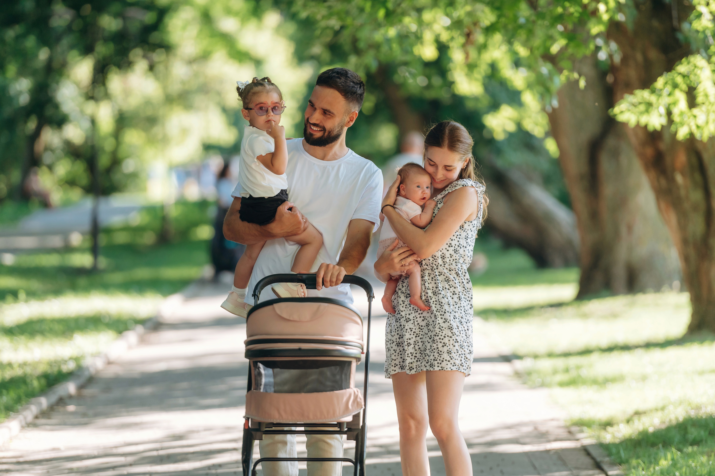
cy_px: 238
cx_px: 358
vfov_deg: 7.0
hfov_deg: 10.6
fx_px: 3870
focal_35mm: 195
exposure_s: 1/1000
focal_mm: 195
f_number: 2.8
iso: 500
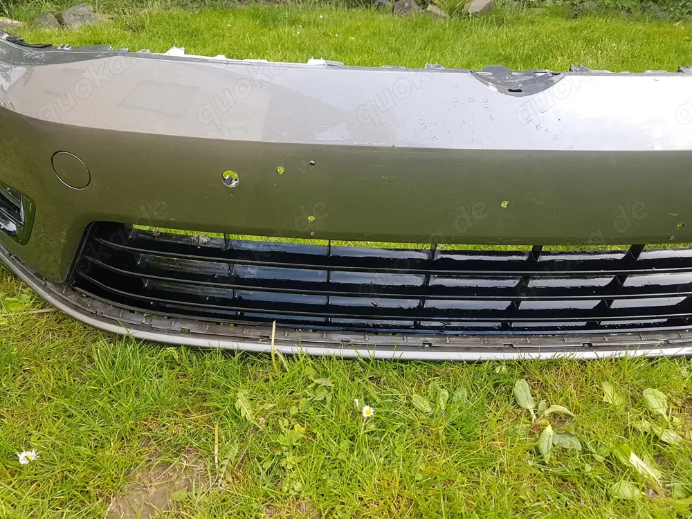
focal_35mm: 26
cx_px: 346
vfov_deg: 53.1
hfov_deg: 67.3
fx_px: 520
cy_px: 260
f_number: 1.7
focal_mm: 4.2
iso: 40
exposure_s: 1/116
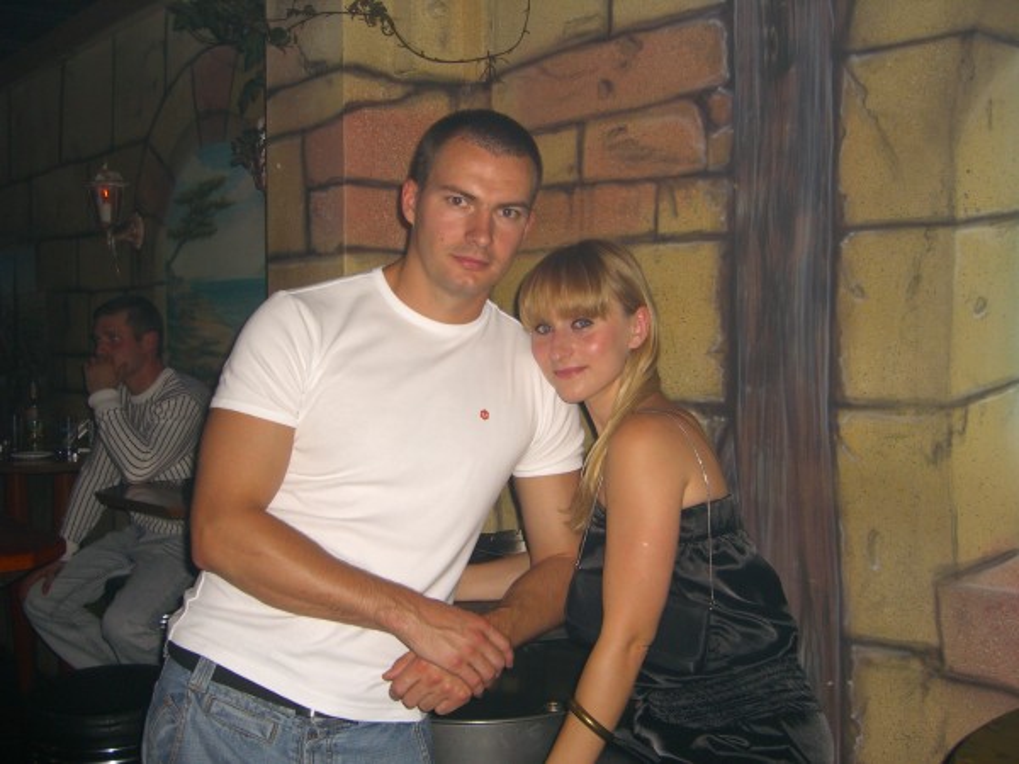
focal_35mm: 38
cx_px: 510
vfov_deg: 37.7
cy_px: 382
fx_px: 1119
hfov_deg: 49.0
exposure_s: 1/60
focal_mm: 7.9
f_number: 2.8
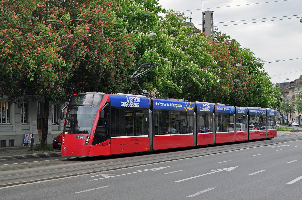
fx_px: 528
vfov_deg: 21.5
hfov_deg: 31.9
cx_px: 151
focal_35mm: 63
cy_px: 100
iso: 320
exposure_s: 1/800
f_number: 4
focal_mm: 42
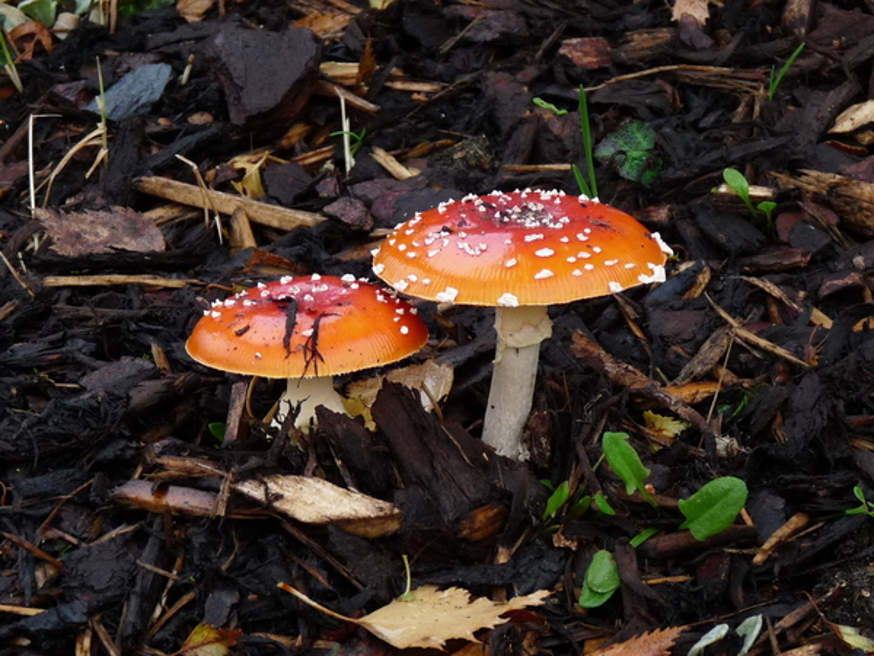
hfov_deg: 10.2
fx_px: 4873
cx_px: 437
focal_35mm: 193
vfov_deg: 7.7
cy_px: 328
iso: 125
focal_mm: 19.4
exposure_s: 1/40
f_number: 3.6
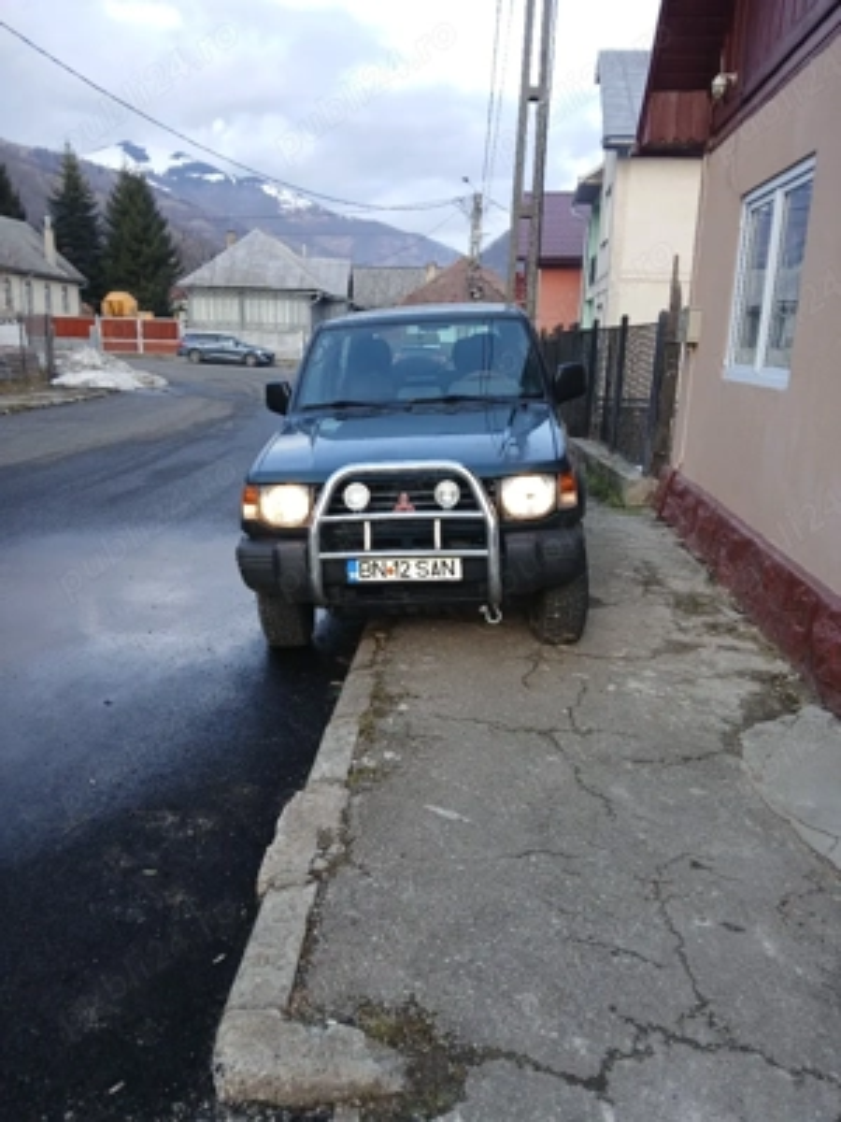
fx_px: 842
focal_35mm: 26
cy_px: 561
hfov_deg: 53.1
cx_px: 420
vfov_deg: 67.3
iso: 32
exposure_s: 1/50.3
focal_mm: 3.98
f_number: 1.8
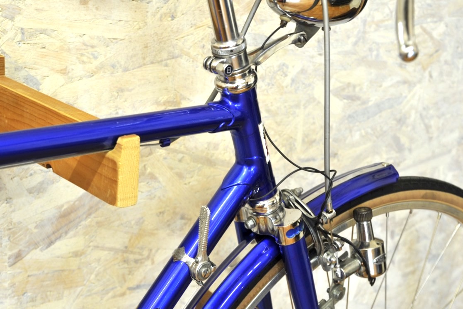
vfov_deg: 18.7
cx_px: 222
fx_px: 939
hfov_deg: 27.7
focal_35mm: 73
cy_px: 159
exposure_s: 1/3
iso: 800
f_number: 11
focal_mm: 68
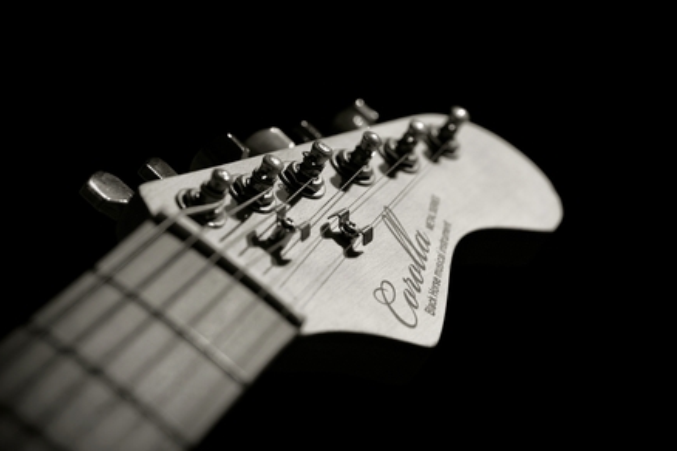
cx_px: 345
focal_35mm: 126
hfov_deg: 16.3
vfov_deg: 10.9
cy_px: 219
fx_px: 2369
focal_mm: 80
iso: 640
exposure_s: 1/40
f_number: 5
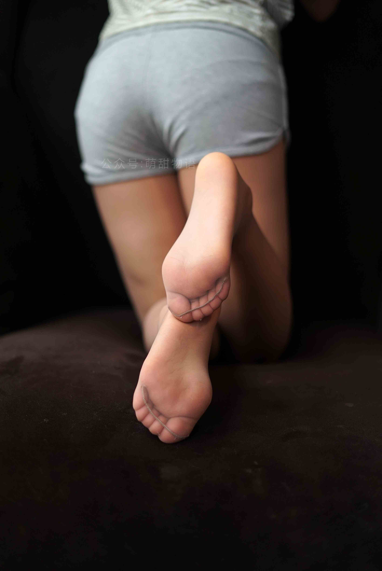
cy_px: 286
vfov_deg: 39.6
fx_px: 795
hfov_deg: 27.0
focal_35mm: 50
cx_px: 191
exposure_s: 1/160
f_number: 2
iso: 500
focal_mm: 50
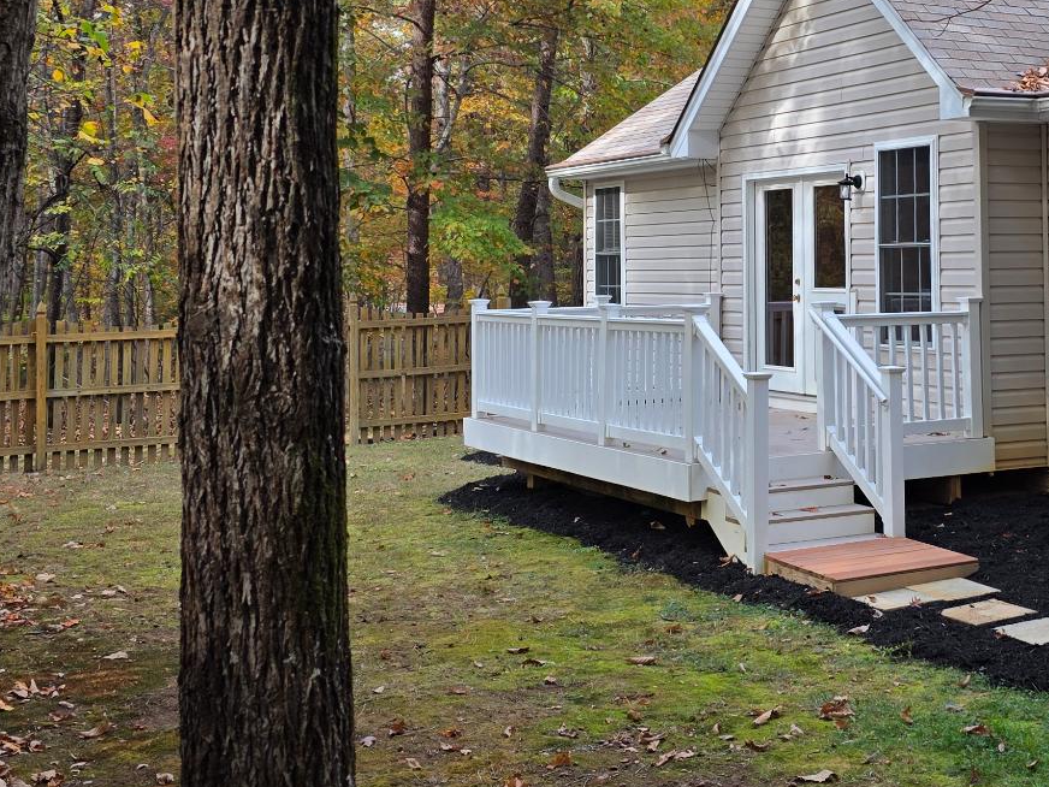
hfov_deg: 34.5
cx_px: 836
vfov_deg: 26.8
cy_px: 225
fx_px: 1636
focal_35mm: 54
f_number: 1.7
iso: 80
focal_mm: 6.3
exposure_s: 1/1238
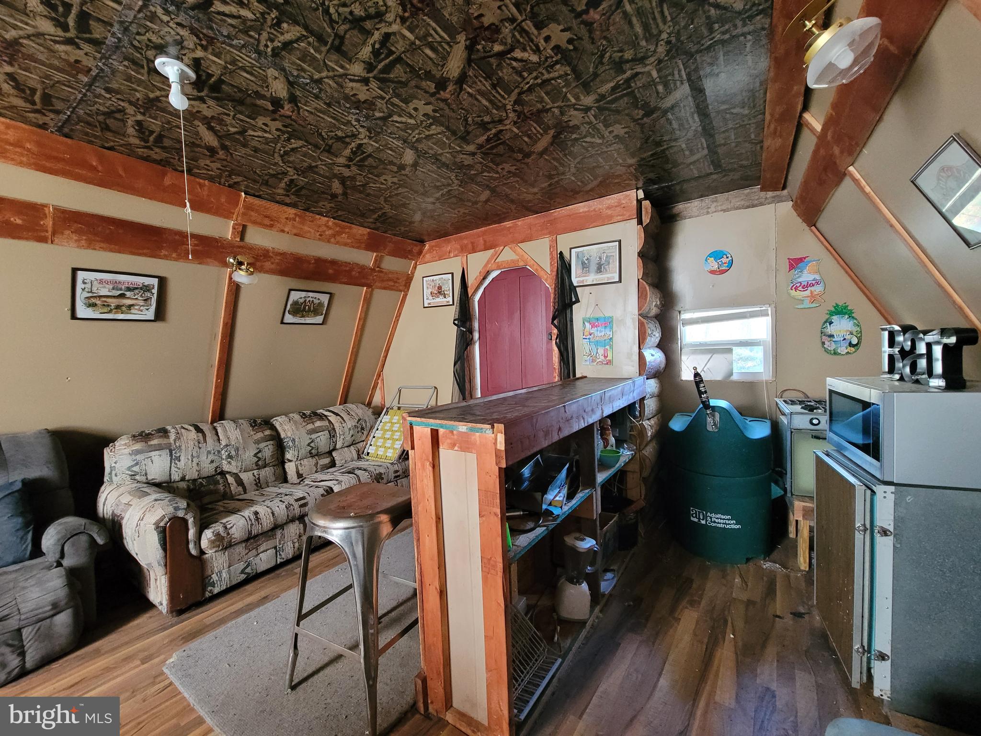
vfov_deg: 89.9
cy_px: 368
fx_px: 368
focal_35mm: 13
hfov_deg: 106.2
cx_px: 490
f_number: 2.2
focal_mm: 2.2
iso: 800
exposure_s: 1/24
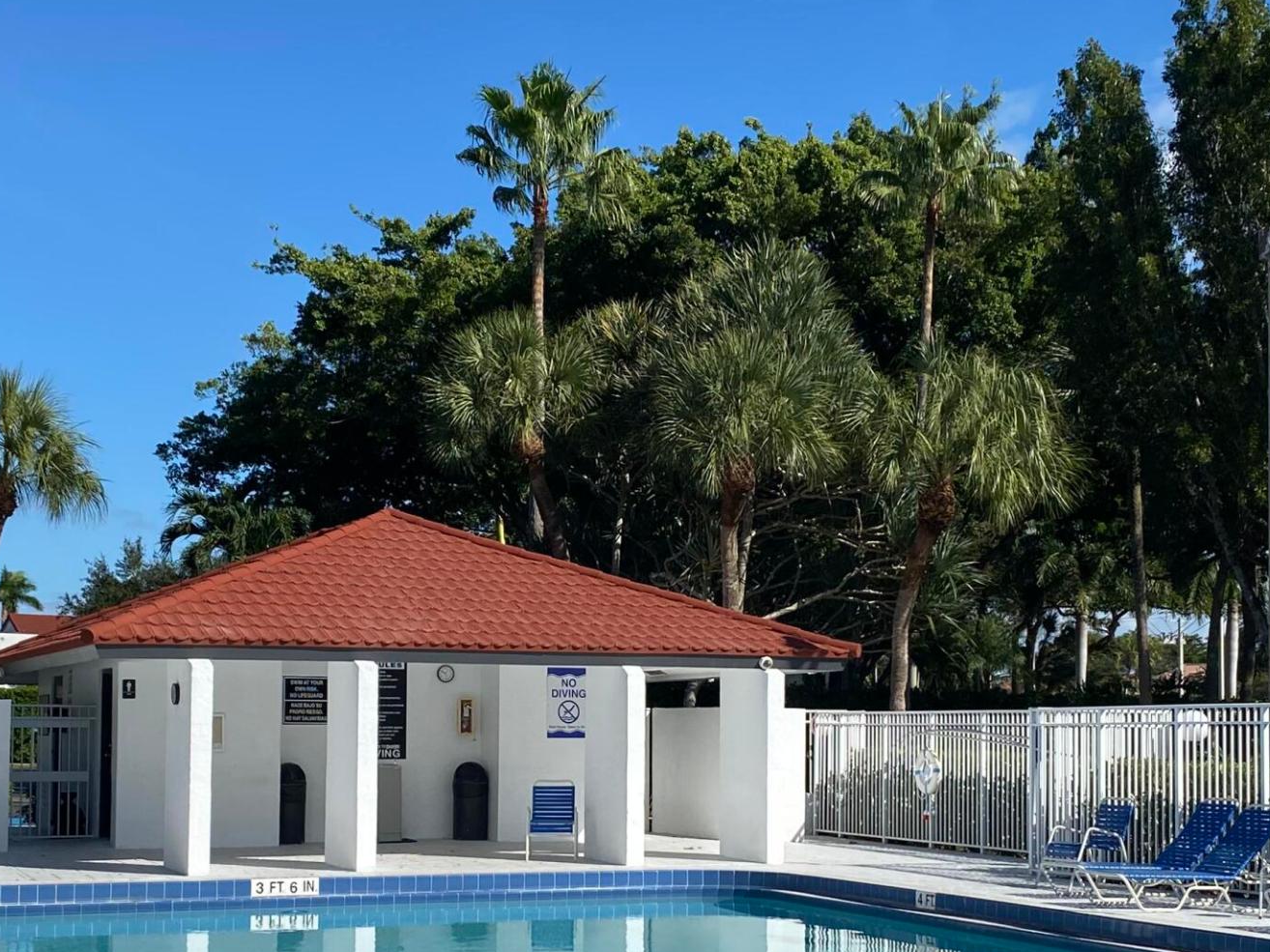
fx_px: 2091
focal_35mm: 57
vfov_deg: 25.5
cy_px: 630
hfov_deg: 33.8
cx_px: 595
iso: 32
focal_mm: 4.25
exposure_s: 1/4608
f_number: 1.8
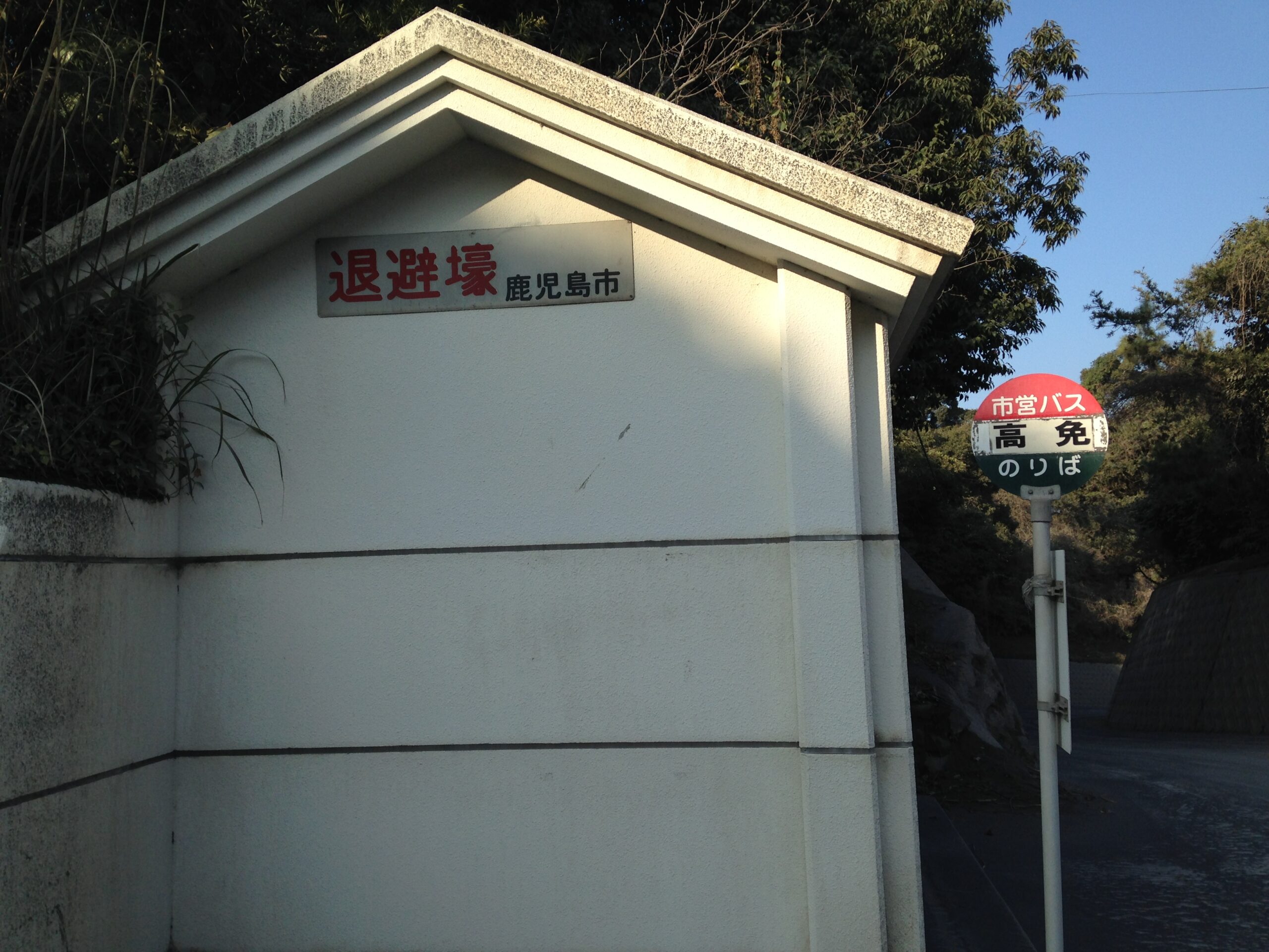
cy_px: 476
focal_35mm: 33
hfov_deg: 55.4
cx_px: 634
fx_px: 1210
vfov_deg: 42.9
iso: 50
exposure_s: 1/1178
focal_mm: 4.12
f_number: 2.4
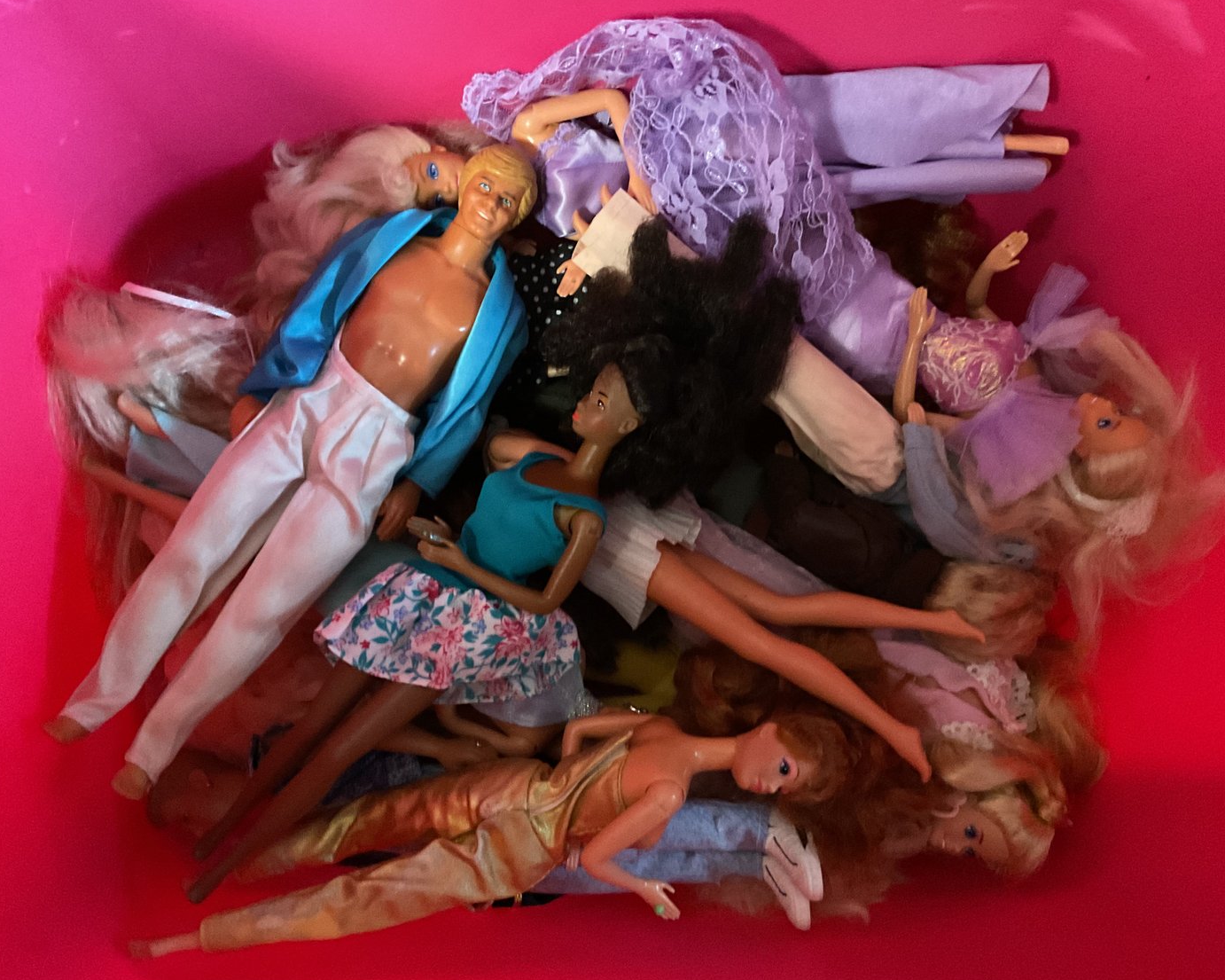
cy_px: 499
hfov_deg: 57.2
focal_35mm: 31
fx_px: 1124
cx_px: 605
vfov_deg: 47.1
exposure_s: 1/20
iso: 500
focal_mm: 3
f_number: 1.8
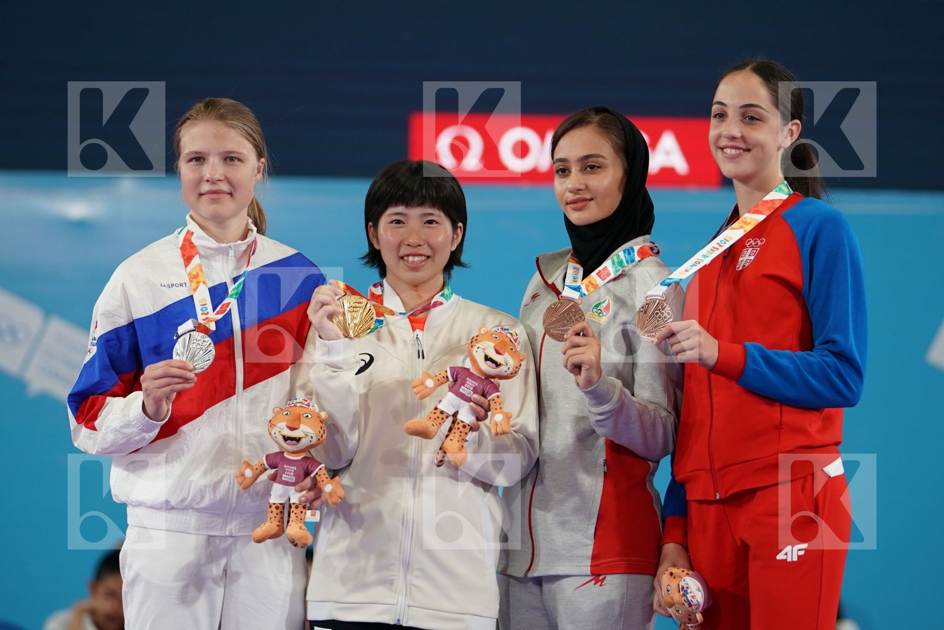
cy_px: 315
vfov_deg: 6.2
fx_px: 5768
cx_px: 472
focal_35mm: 220
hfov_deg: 9.4
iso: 800
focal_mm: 147
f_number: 2.8
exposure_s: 1/500
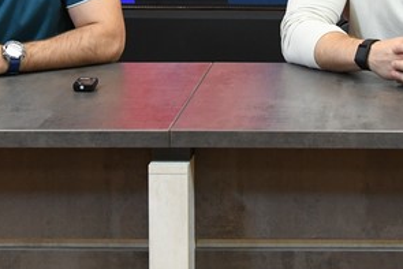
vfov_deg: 10.1
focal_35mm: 132
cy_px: -115
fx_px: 1478
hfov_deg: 15.2
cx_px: 408
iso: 2500
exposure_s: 1/125
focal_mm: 38
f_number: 4
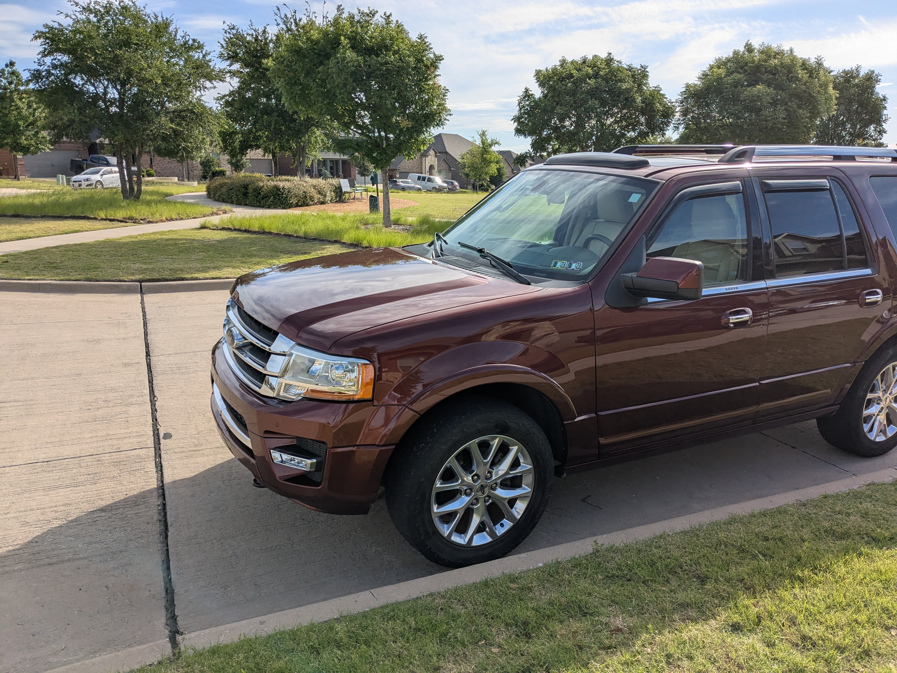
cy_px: 336
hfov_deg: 65.3
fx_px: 700
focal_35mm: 27
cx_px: 448
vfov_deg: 51.4
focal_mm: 4.38
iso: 46
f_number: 1.73
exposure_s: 1/3344
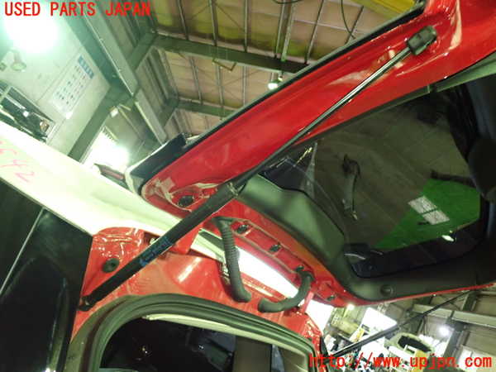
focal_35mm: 30
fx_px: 430
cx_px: 248
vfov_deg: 46.8
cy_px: 186
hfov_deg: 60.0
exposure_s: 1/30
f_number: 2.3
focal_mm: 5.4
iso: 800
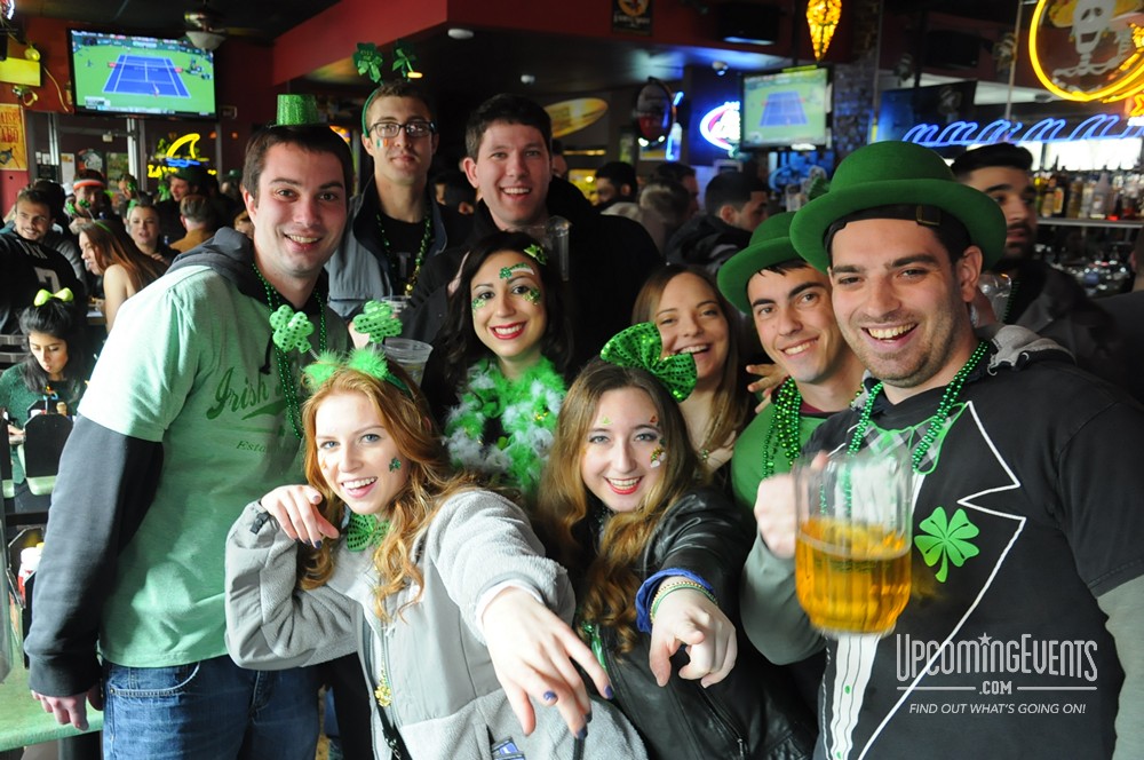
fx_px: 1047
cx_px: 572
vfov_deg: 39.9
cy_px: 380
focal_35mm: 33
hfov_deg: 57.3
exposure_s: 1/30
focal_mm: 22
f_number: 3.8
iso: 800
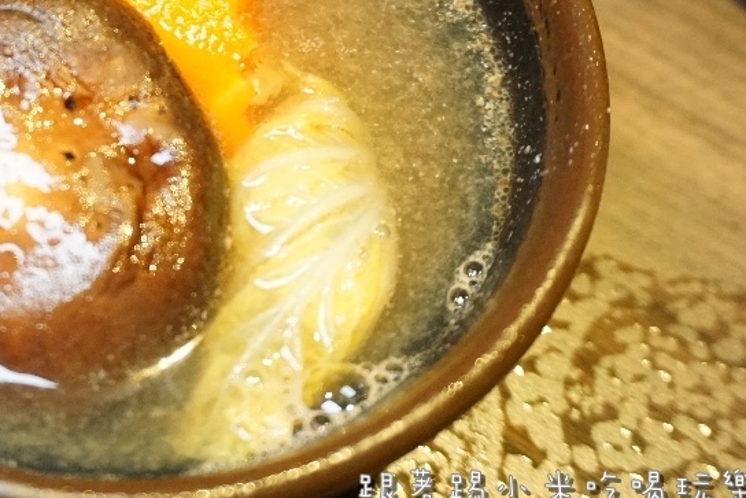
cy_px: 60
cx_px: 114
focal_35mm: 65
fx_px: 1346
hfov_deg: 30.0
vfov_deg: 20.6
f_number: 4
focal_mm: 23
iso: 2500
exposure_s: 1/160
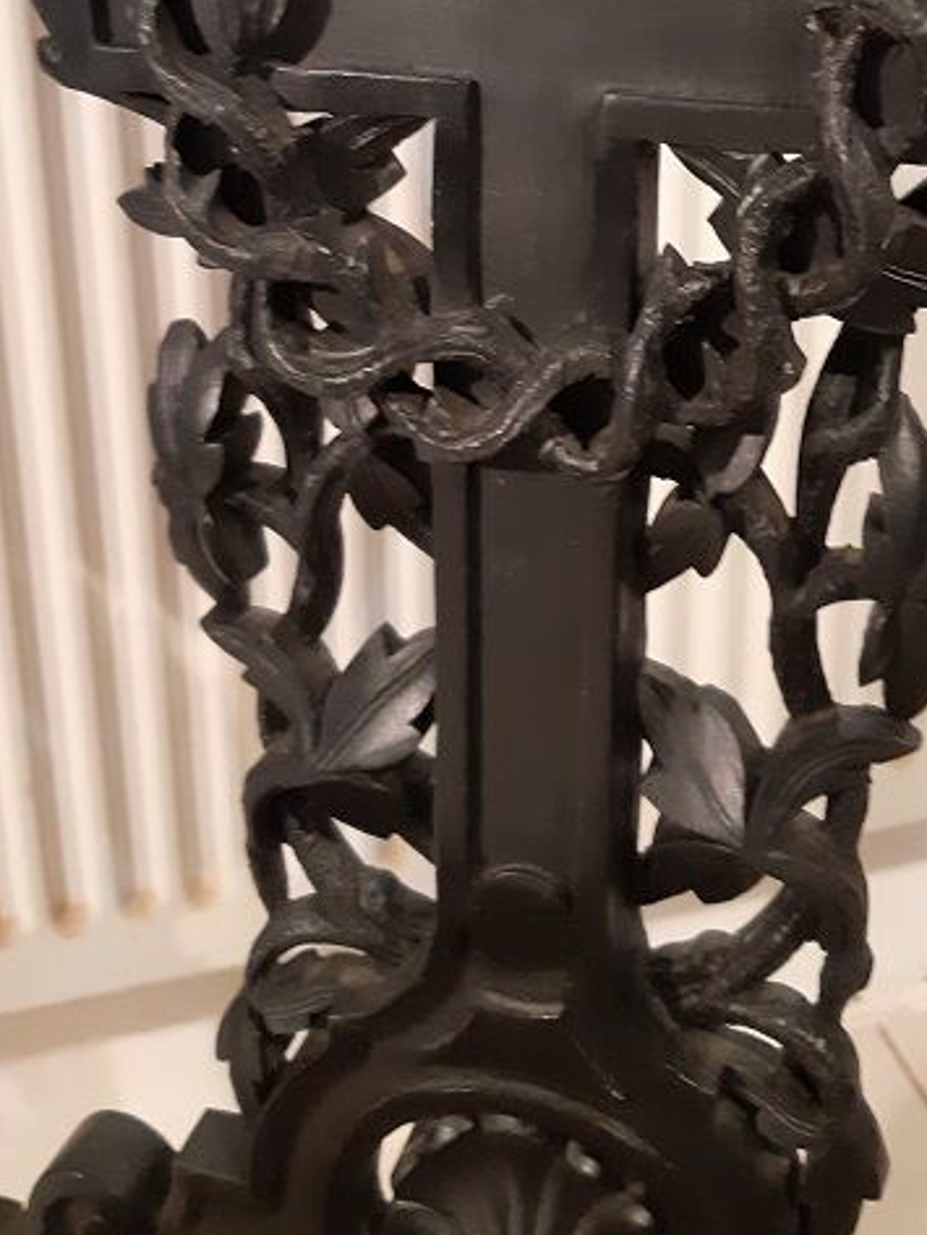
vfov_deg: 41.4
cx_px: 632
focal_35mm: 44
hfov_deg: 32.6
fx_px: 1570
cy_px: 279
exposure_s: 1/50
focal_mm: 3.93
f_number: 1.7
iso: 320
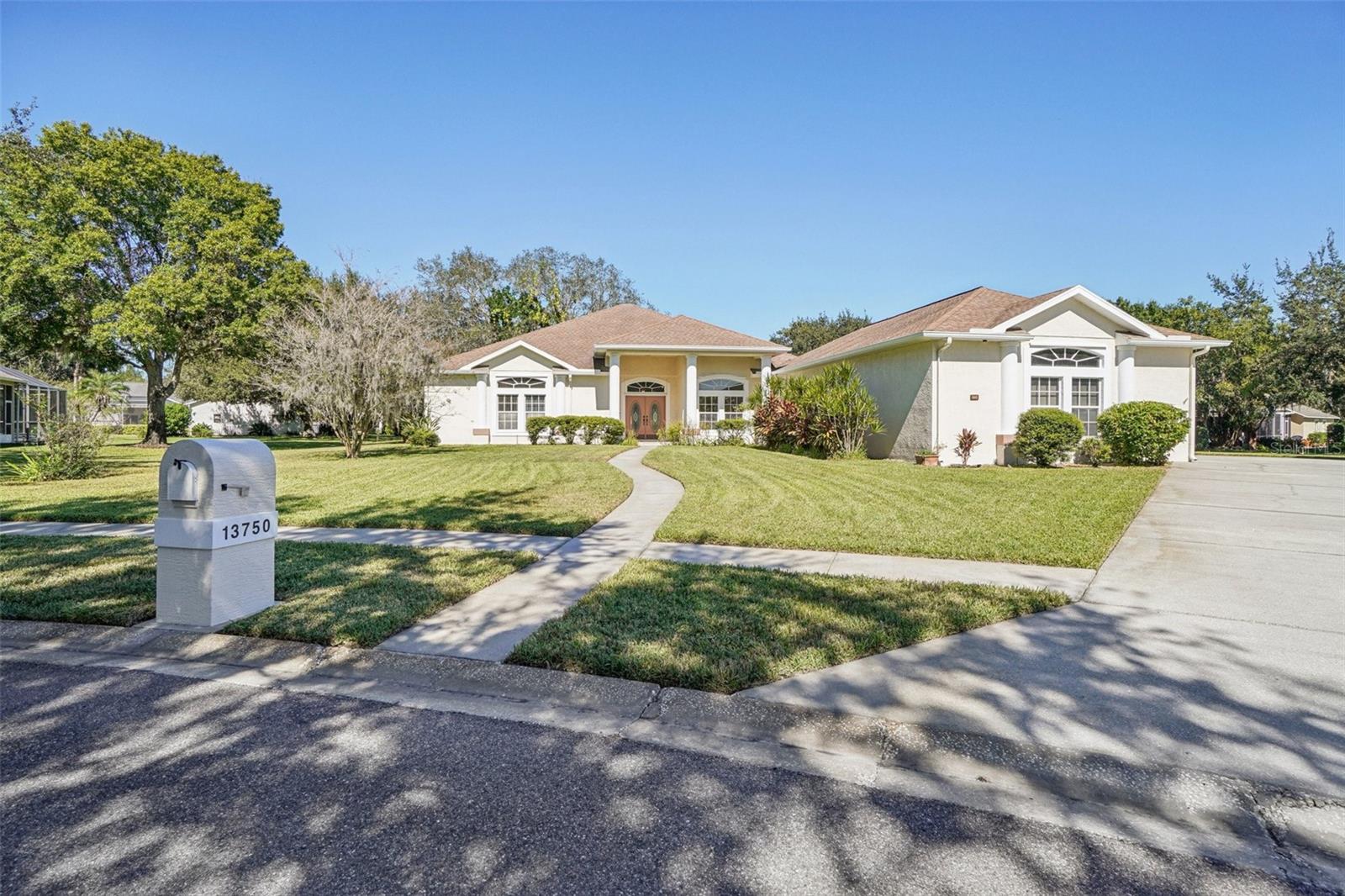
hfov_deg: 95.0
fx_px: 616
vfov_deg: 72.0
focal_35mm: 16
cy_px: 448
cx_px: 672
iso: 100
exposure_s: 1/350
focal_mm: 11
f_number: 8
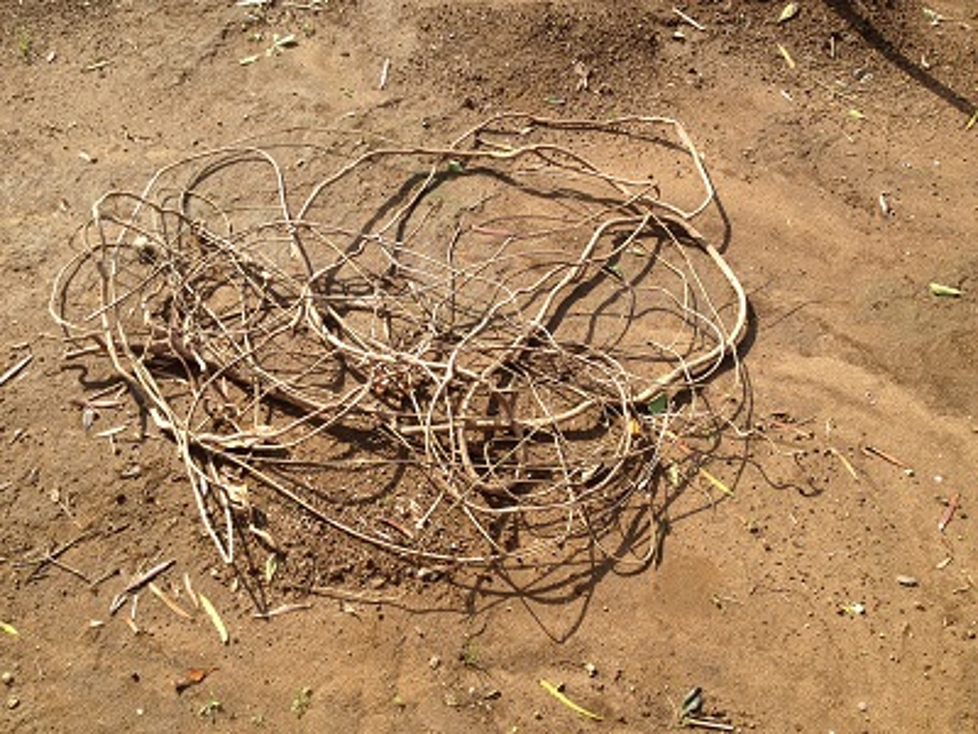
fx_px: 989
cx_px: 489
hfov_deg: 52.6
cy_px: 367
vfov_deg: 40.7
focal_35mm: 35
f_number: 2.4
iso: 50
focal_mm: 4.28
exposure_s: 1/708
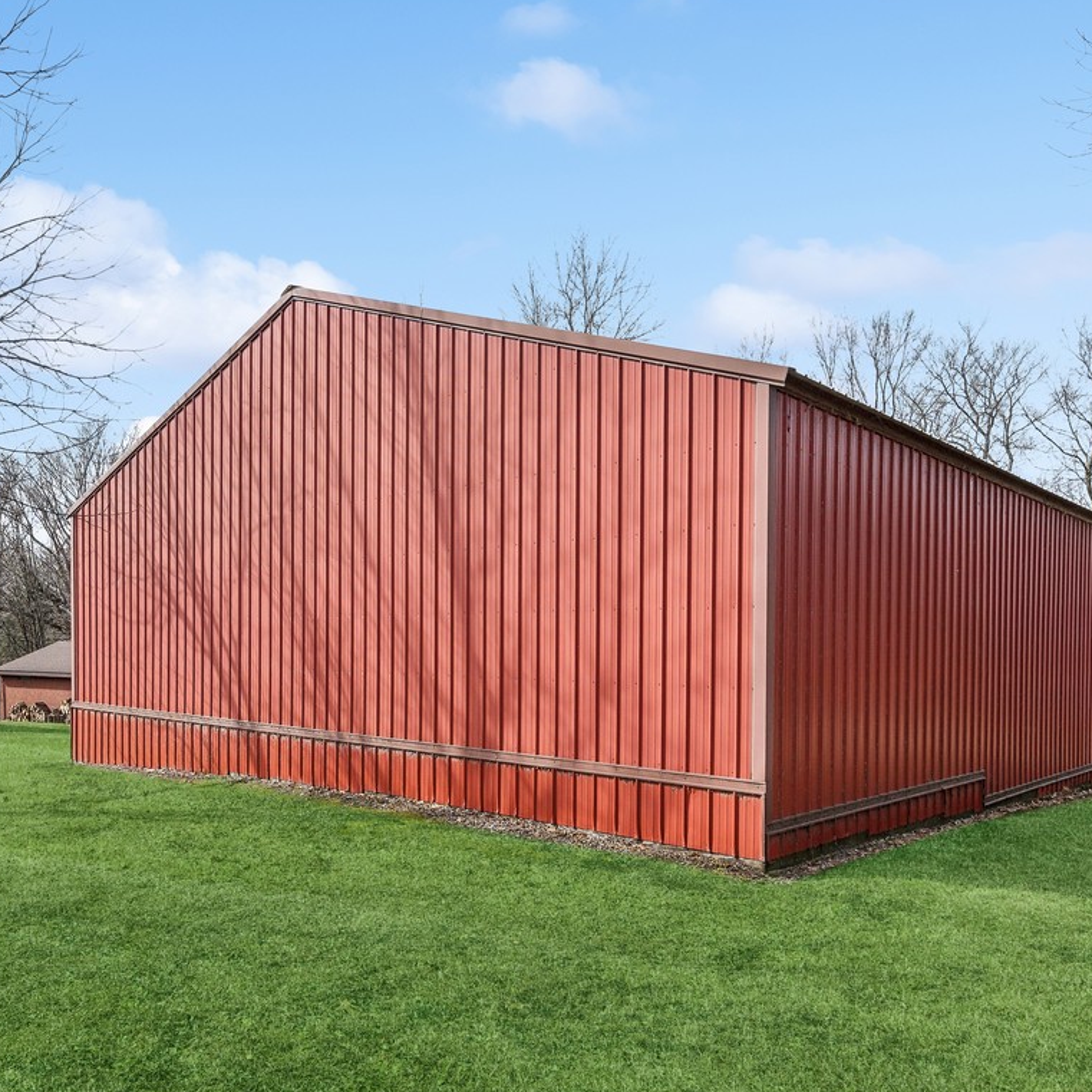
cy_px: 629
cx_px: 511
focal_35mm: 25
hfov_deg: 62.9
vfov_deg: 62.6
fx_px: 892
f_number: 8
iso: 200
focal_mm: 14
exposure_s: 1/500
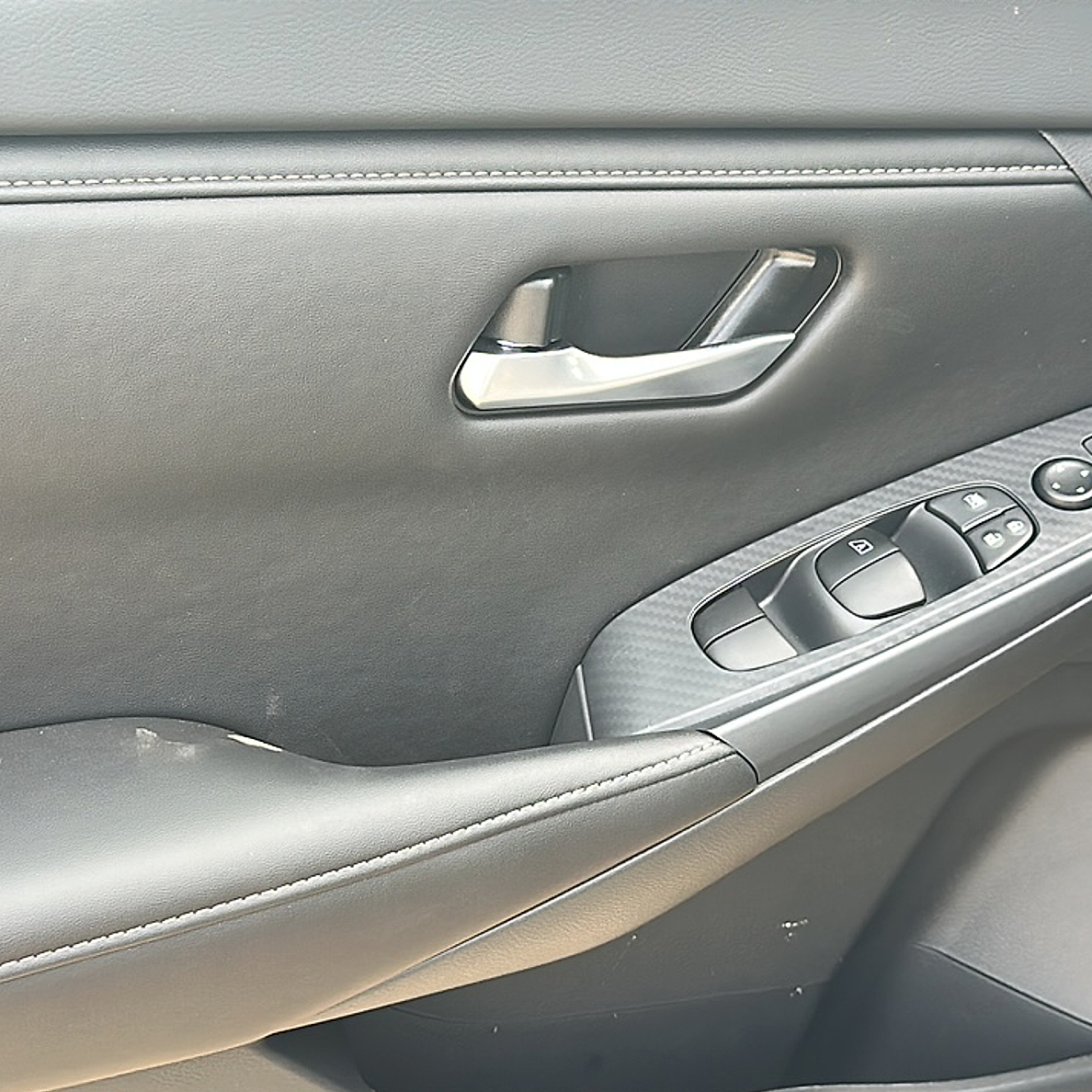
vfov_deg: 34.0
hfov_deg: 34.0
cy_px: 547
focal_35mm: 50
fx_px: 1785
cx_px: 589
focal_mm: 6.86
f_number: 1.78
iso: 80
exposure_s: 1/280
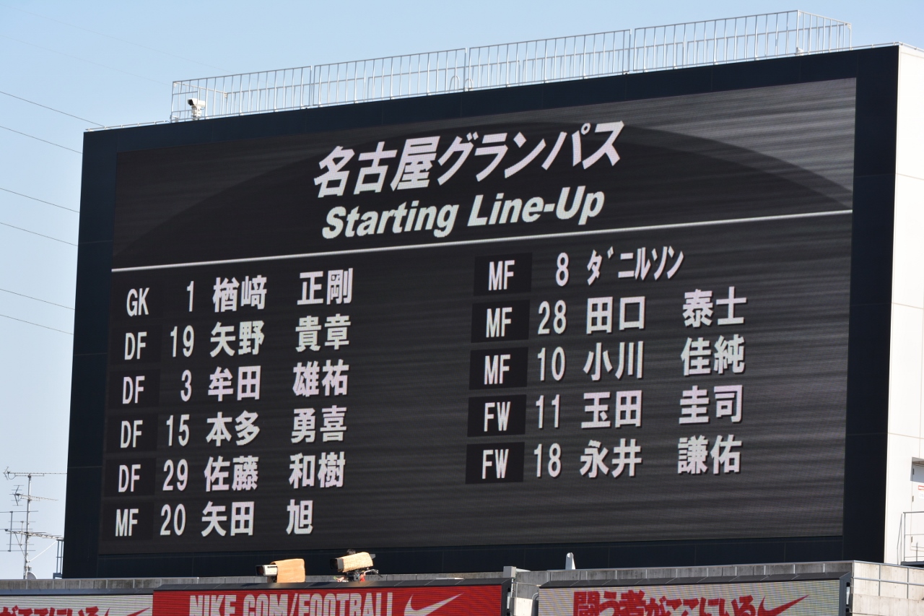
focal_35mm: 188
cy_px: 308
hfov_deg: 11.0
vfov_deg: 7.3
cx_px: 462
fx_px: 4812
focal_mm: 125
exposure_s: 1/250
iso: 200
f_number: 8
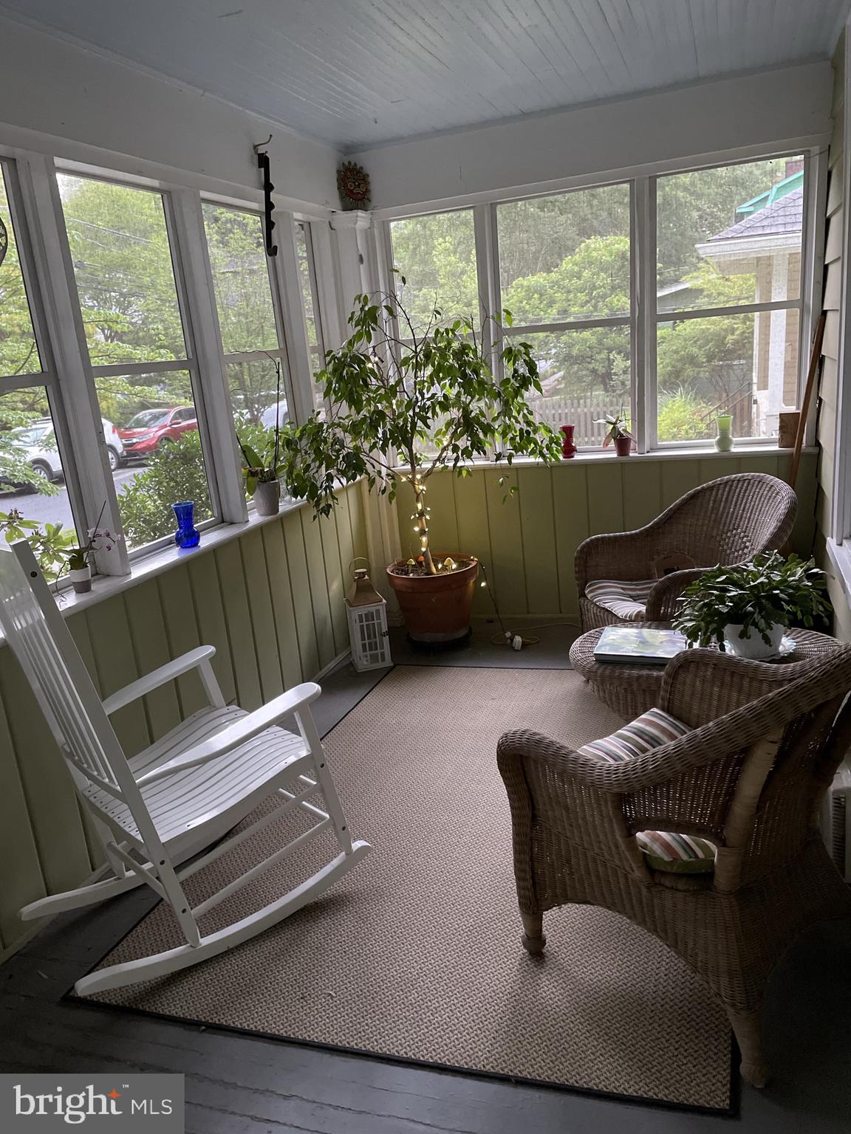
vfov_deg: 67.3
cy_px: 567
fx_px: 852
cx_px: 426
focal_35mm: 26
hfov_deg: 53.1
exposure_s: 1/30
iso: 500
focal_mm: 4.2
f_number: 1.6
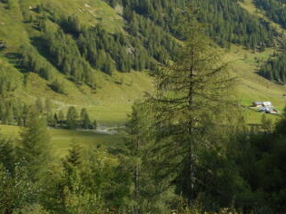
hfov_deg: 34.4
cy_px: 44
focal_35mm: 54
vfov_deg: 26.5
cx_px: 233
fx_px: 446
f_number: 4
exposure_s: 1/320
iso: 80
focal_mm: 5.2
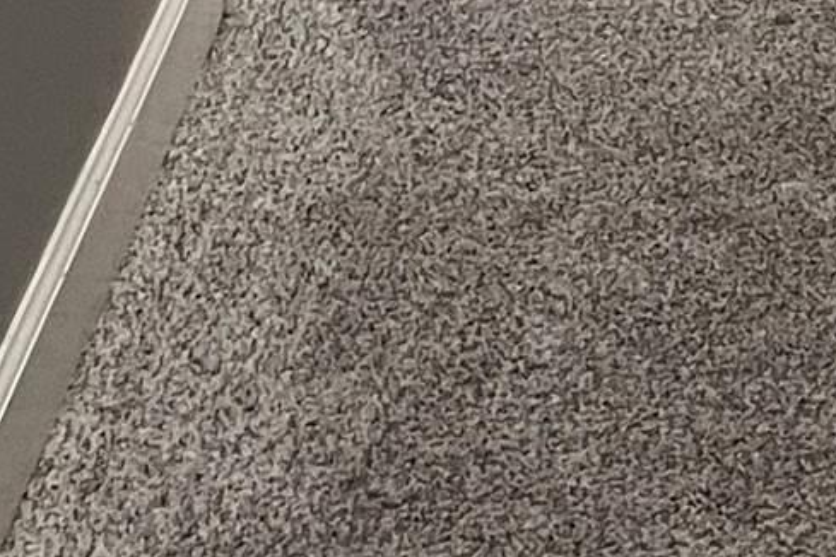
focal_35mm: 170
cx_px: 969
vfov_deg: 6.9
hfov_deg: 11.9
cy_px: -1381
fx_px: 3947
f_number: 1.5
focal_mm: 5.7
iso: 200
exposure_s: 1/60
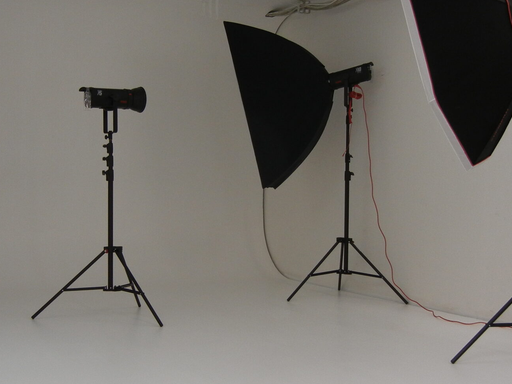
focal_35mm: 59
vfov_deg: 24.7
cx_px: 171
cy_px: 245
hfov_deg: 32.4
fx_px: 872
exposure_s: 1/54
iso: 160
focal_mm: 5.4
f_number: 3.5
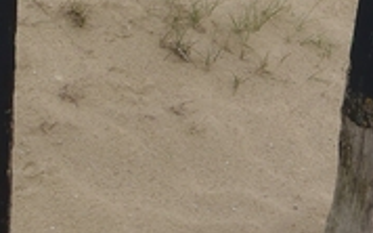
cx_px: 283
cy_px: 0
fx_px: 1016
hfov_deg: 20.6
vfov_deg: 12.9
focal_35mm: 100
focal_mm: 5
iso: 80
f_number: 4.5
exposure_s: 1/200
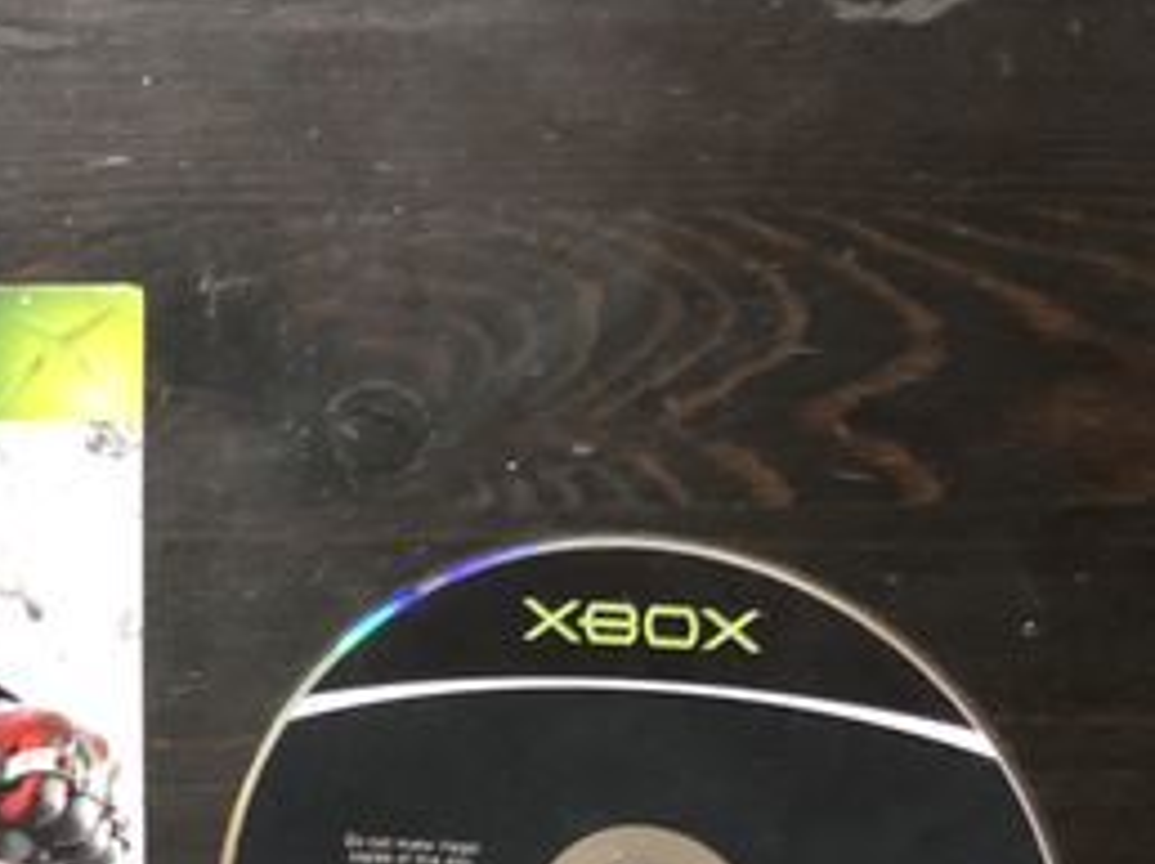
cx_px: -403
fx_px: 2533
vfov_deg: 18.5
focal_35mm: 76
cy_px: 978
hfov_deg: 22.6
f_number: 1.8
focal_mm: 4
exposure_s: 1/6
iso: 80
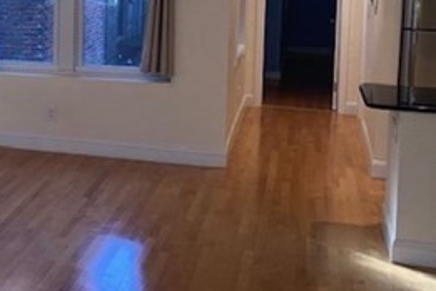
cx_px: -27
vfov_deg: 19.9
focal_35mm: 67
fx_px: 811
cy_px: 20
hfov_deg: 27.8
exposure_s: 1/120
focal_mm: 3.99
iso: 40
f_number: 1.8
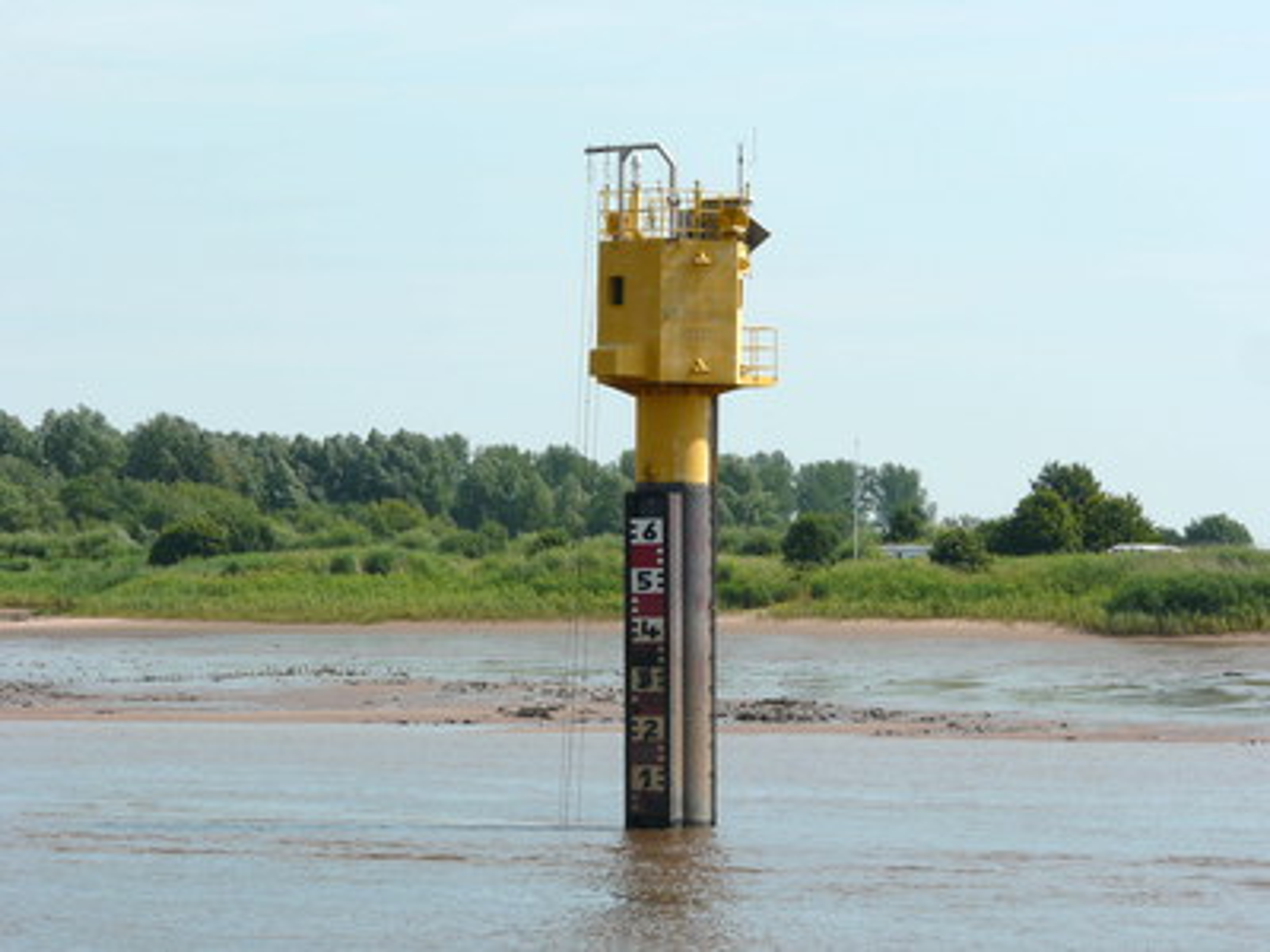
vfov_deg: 9.1
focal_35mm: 164
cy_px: 476
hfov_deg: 12.0
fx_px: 6017
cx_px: 635
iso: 100
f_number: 6.3
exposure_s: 1/500
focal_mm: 27
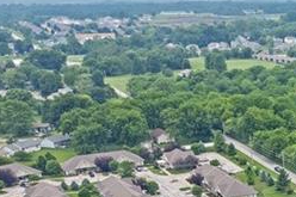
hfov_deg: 18.8
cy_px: 343
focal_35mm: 91
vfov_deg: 13.6
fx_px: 748
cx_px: 485
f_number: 2.8
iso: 100
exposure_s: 1/2500
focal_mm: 8.38
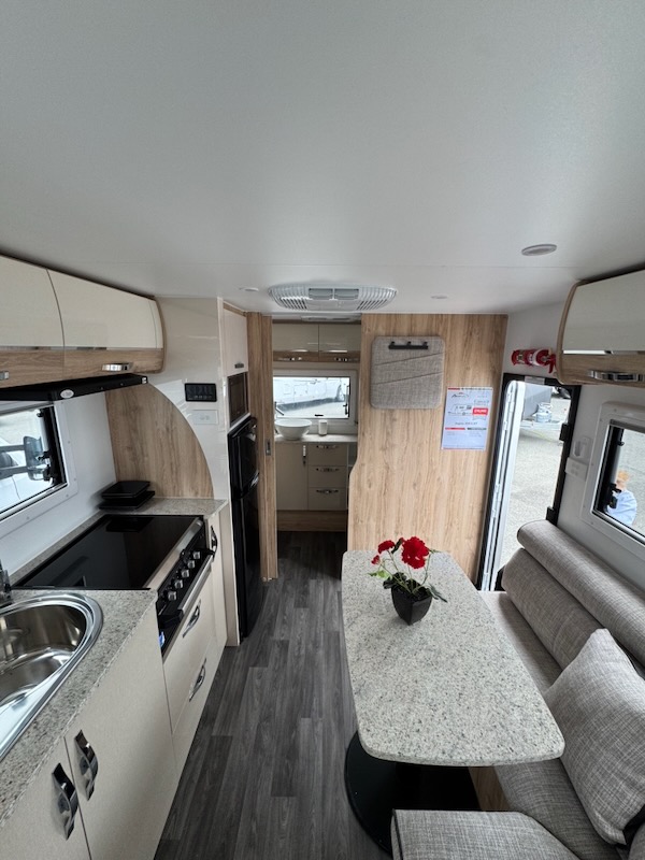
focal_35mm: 14
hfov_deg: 85.7
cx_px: 322
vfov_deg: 102.1
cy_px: 430
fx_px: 348
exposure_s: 1/99
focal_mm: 2.22
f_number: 2.2
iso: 50
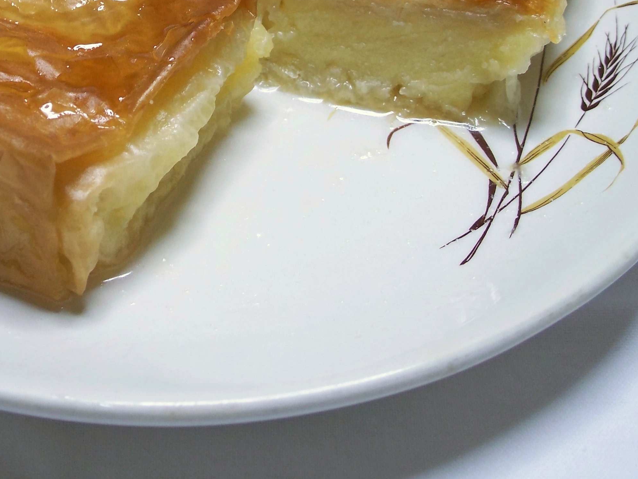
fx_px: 1309
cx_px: 185
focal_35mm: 71
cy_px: 101
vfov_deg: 20.5
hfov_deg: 27.1
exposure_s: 1/60
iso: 200
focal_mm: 9.1
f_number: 3.2
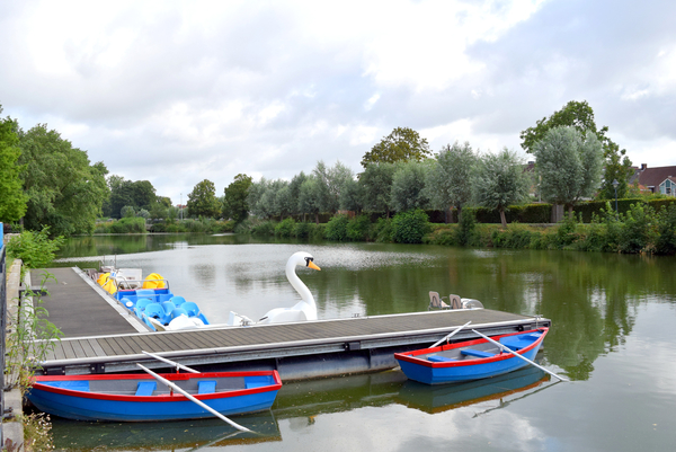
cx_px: 338
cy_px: 226
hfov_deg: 57.2
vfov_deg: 40.0
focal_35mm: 33
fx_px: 620
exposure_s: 1/1600
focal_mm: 22
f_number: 5.6
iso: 400
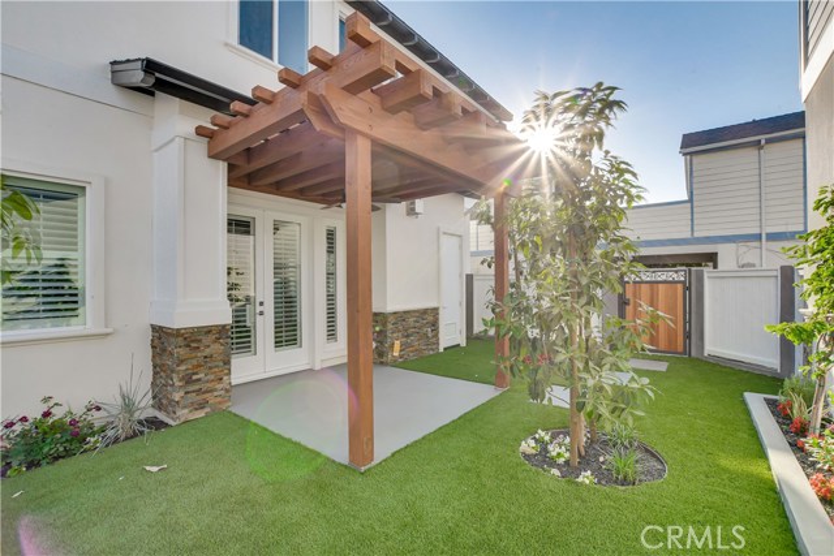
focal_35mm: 15
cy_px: 278
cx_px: 417
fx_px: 348
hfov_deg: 100.4
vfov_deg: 77.4
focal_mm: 10
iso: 400
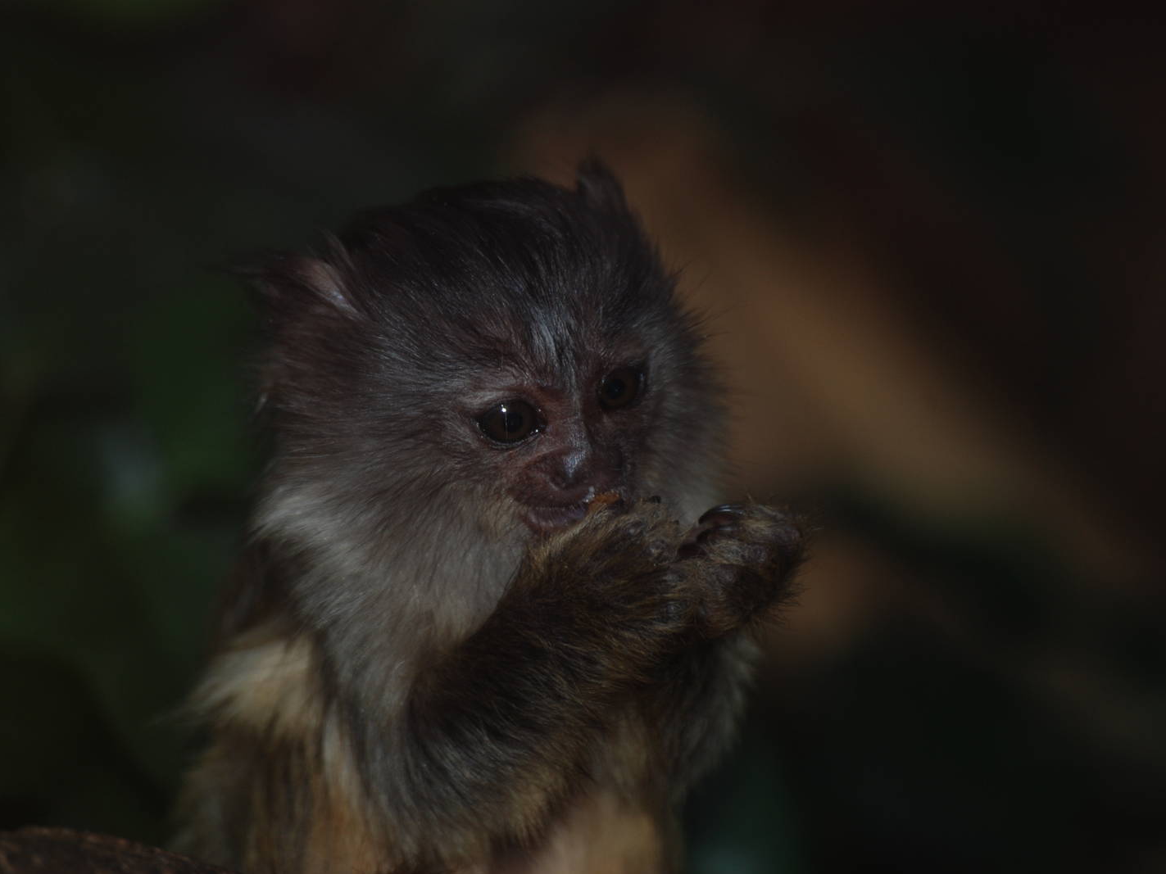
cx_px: 549
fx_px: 16403
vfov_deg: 3.1
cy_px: 438
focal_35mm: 487
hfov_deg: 4.1
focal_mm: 300
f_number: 5.6
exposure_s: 1/60
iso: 200
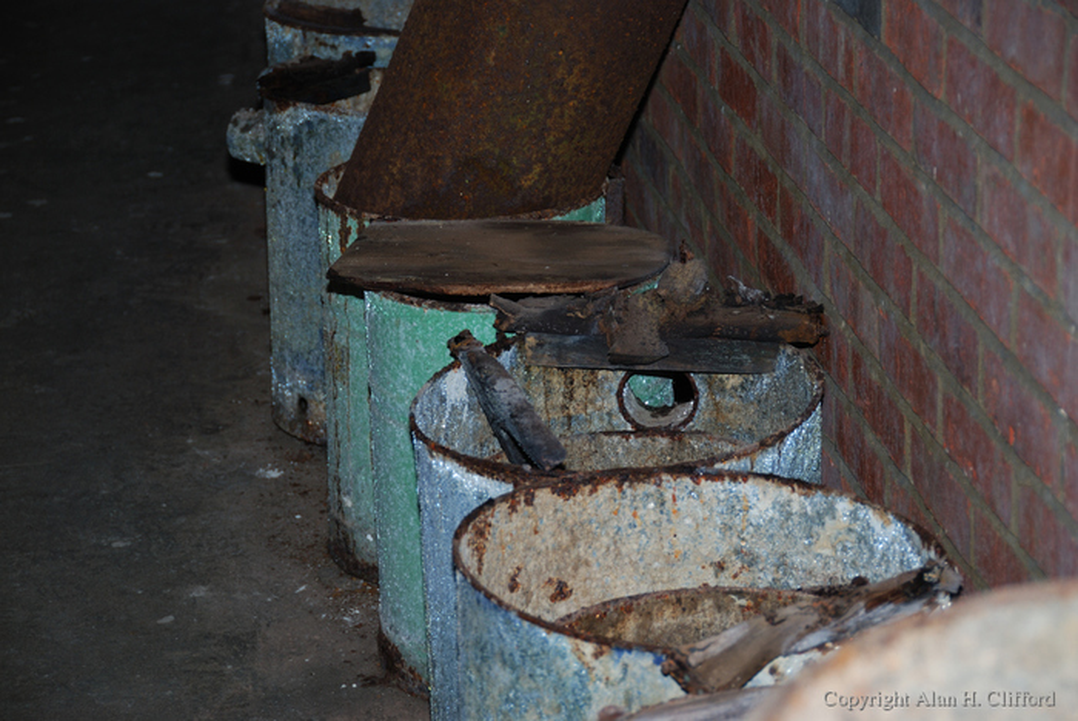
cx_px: 539
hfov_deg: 17.0
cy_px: 360
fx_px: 3596
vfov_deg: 11.4
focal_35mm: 120
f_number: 5.3
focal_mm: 80
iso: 100
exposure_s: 1/60
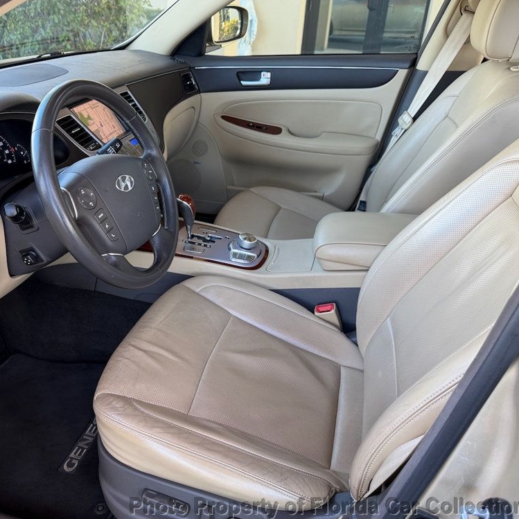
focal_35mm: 29
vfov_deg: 55.6
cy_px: 264
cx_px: 206
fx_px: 492
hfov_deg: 55.2
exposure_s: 1/121
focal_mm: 6.76
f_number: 1.78
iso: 100
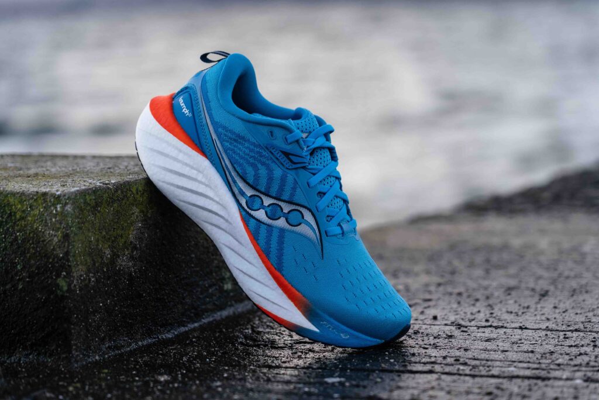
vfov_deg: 13.1
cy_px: 200
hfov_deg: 19.4
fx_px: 1748
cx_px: 300
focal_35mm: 105
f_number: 4
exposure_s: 1/320
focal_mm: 105
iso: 320
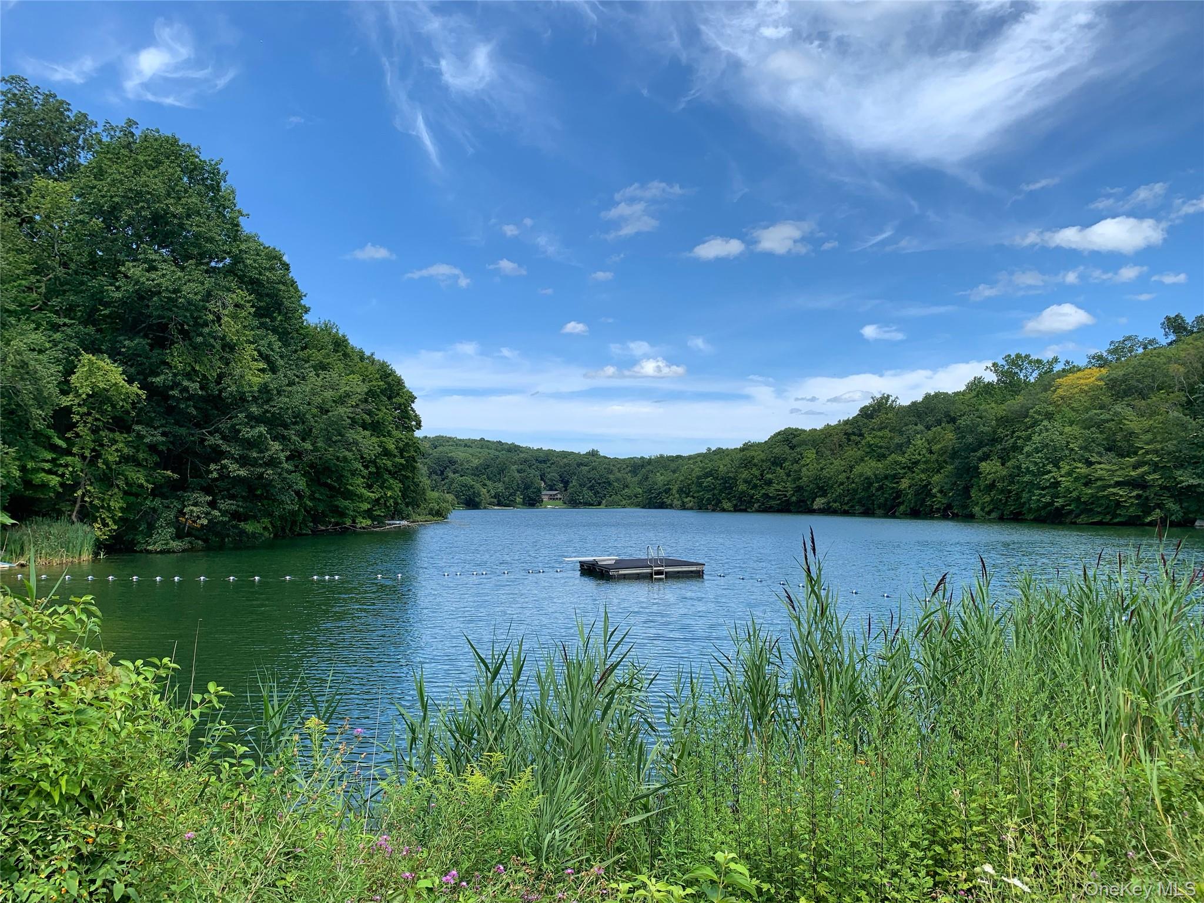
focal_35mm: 26
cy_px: 452
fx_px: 904
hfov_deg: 67.3
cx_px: 602
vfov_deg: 53.1
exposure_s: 1/1689
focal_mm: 4.25
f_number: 1.8
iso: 25
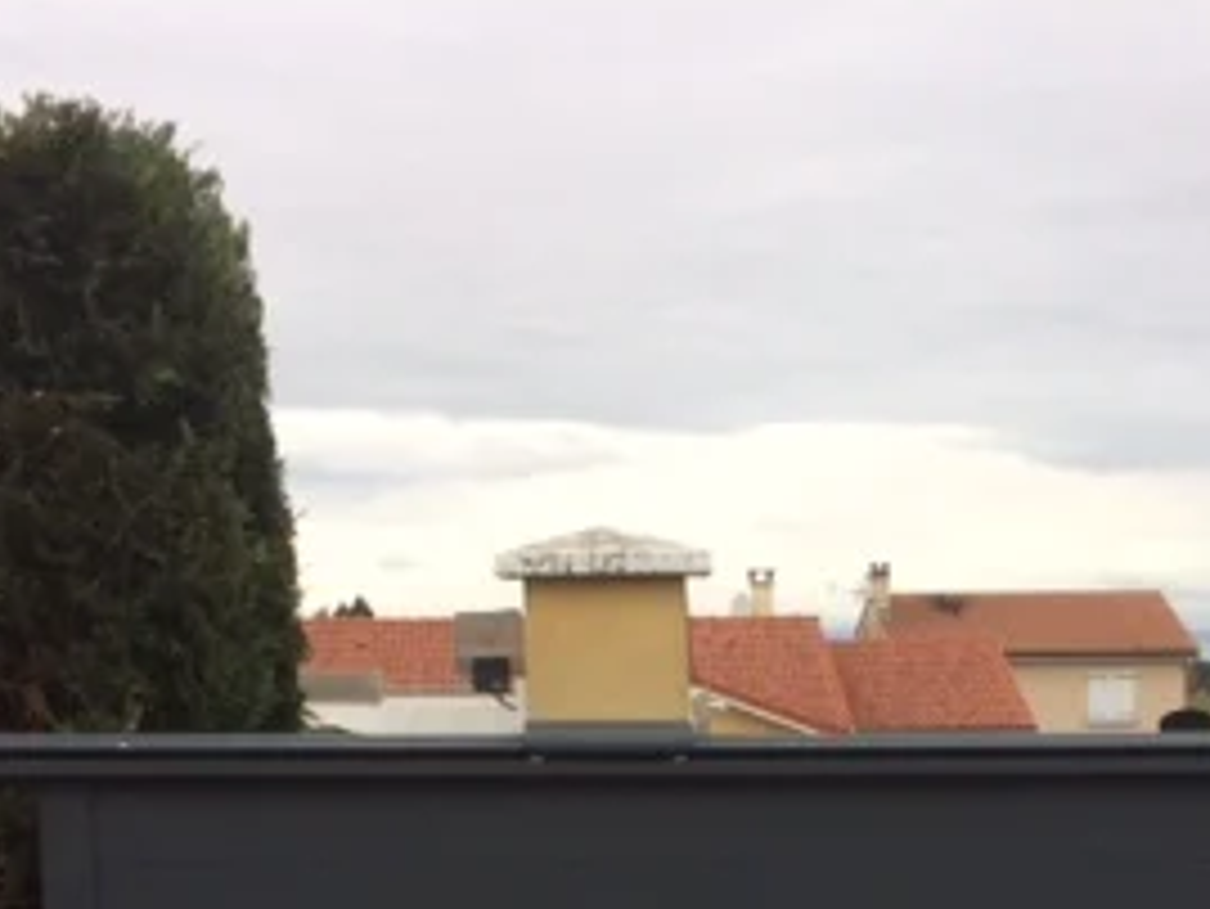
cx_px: 729
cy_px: 1053
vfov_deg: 20.2
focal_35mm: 69
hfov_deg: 28.1
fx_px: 2413
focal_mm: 4.15
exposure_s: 1/318
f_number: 2.2
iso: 32
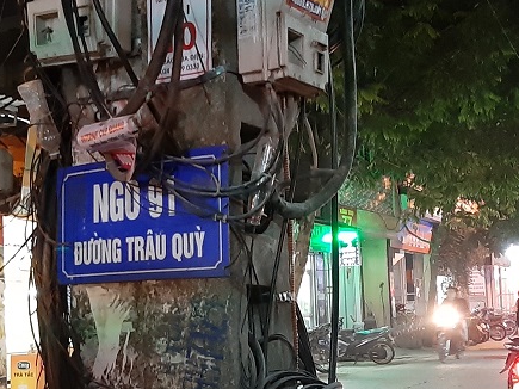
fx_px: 929
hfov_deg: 31.1
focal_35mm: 62
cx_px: 208
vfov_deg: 23.5
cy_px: 255
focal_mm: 3.93
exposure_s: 1/10
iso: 640
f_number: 1.7
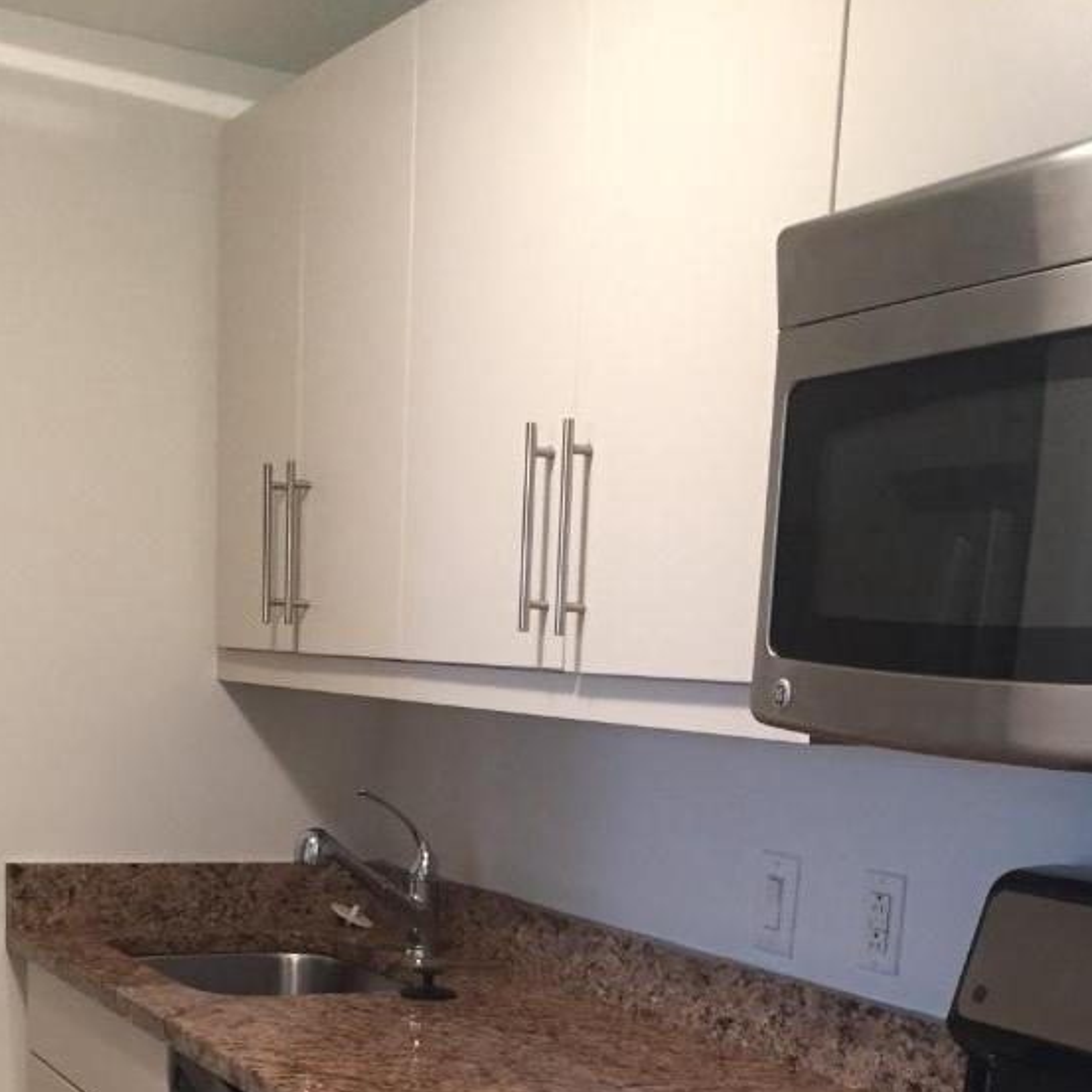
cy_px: 1062
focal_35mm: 50
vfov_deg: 31.7
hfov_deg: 34.0
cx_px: 568
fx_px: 1785
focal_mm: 4.15
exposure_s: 1/30
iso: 160
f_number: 2.2
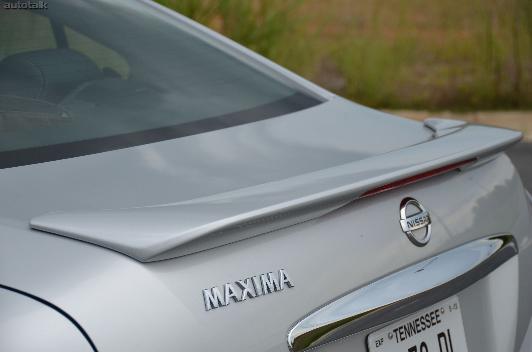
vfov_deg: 13.0
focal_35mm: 105
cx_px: 266
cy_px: 176
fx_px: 1548
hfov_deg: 19.5
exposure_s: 1/1000
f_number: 5
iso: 400
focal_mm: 70
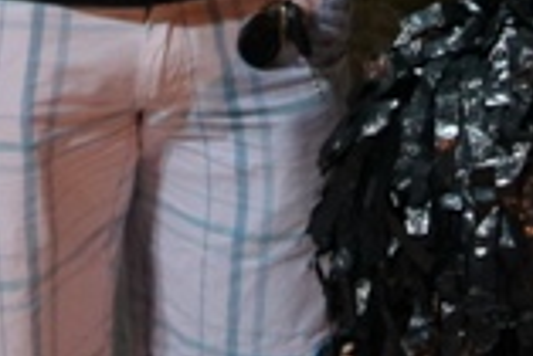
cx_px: 278
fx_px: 2824
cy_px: -507
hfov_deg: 10.8
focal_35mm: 191
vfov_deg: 6.8
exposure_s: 1/40
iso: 1600
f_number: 4
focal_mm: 25
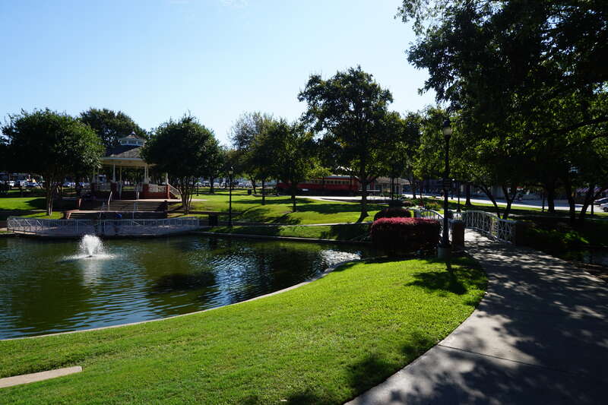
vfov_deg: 53.1
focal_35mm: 24
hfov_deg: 73.8
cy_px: 202
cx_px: 304
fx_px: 405
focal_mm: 16
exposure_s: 1/125
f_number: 11
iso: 100
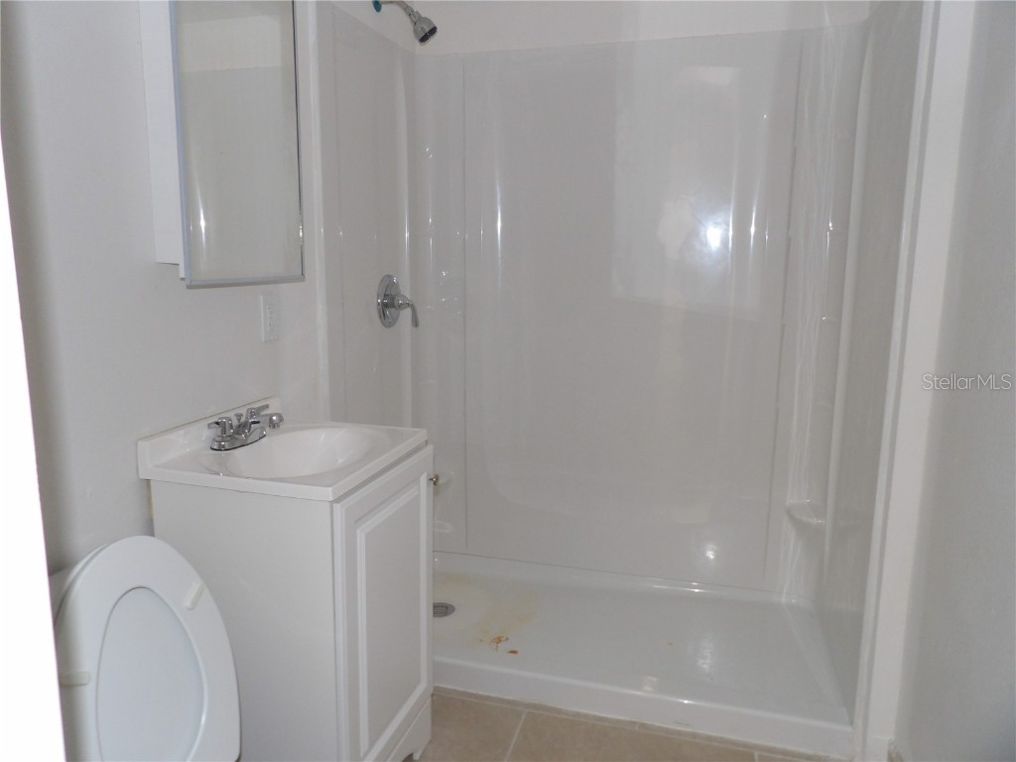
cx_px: 508
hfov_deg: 71.6
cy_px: 381
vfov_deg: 56.8
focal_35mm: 24
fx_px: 704
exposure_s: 1/33
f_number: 3.2
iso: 200
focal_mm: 4.3
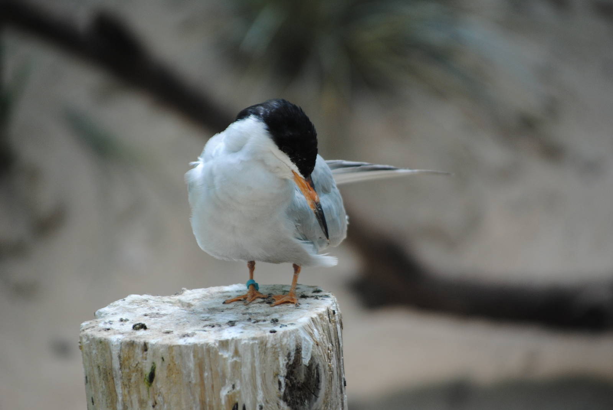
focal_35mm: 285
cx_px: 306
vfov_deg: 4.8
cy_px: 205
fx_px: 4859
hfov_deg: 7.2
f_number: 5.6
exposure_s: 1/320
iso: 400
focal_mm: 190
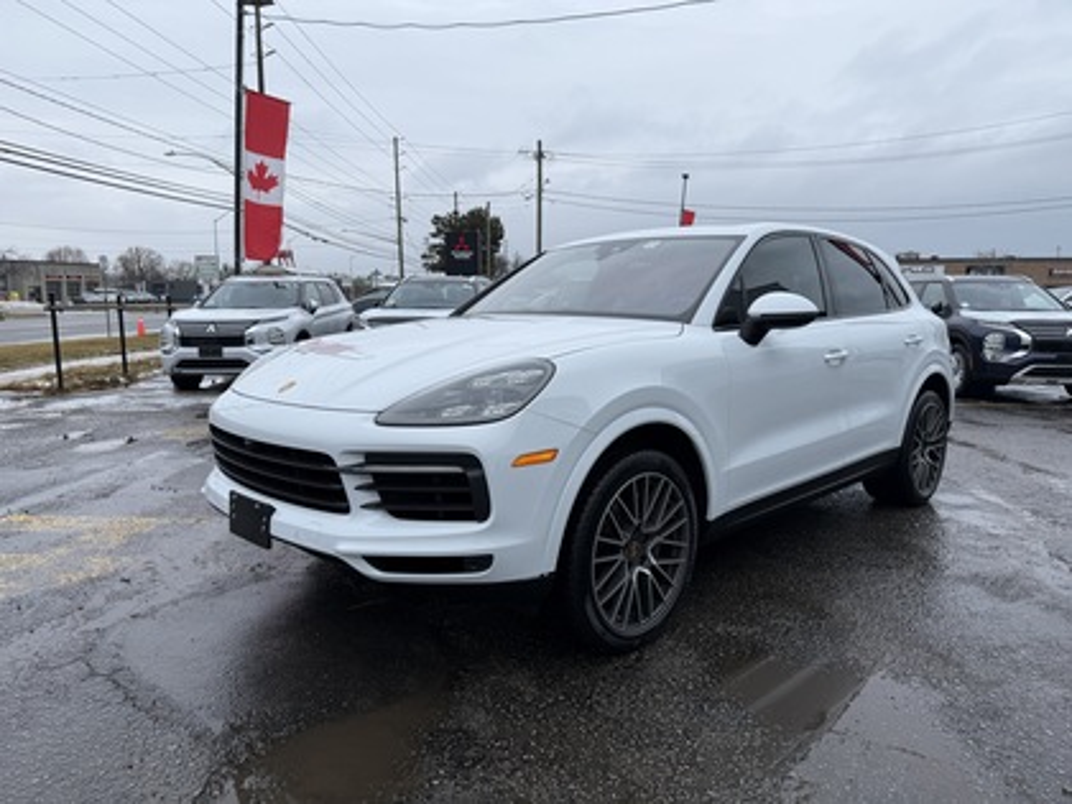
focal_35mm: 24
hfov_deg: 71.6
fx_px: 743
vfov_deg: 56.8
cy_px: 402
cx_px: 536
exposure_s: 1/1410
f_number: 1.78
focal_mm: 6.76
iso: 80
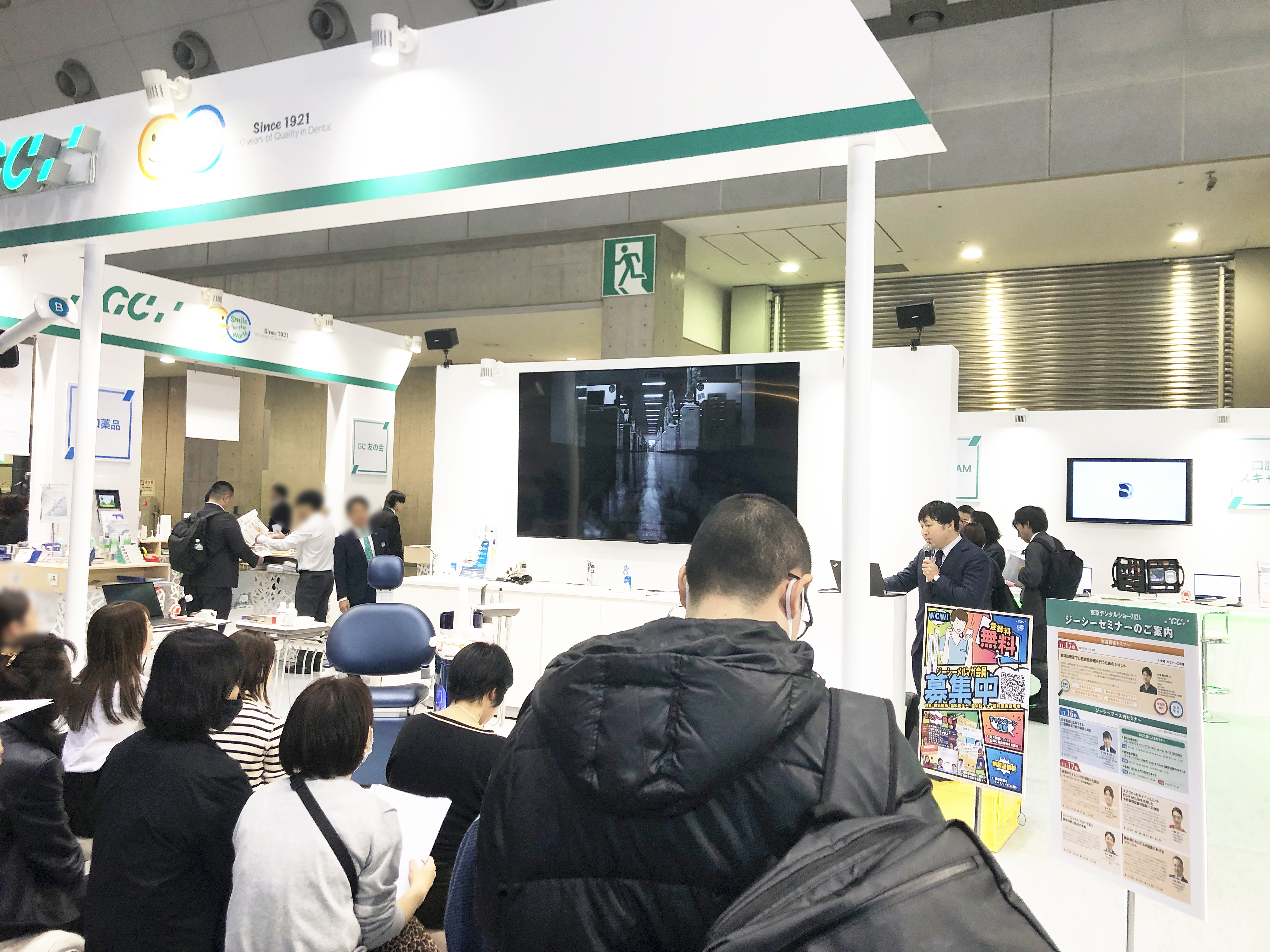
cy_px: 476
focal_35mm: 28
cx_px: 635
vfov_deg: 49.7
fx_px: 1027
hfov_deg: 63.4
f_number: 1.8
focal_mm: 3.99
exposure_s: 1/33
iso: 32
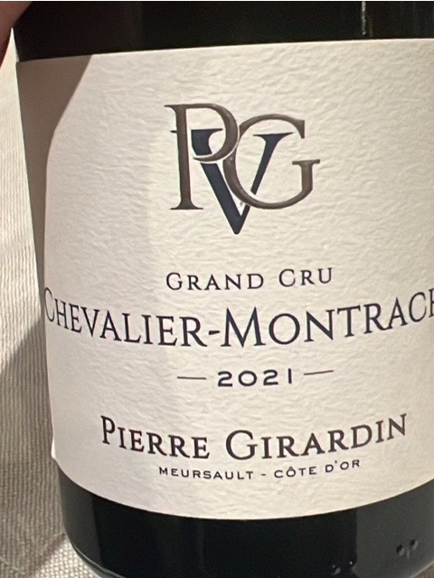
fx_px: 518
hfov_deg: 45.4
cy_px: 289
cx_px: 217
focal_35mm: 31
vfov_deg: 58.4
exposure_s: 1/50
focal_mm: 1.57
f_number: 1.8
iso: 250
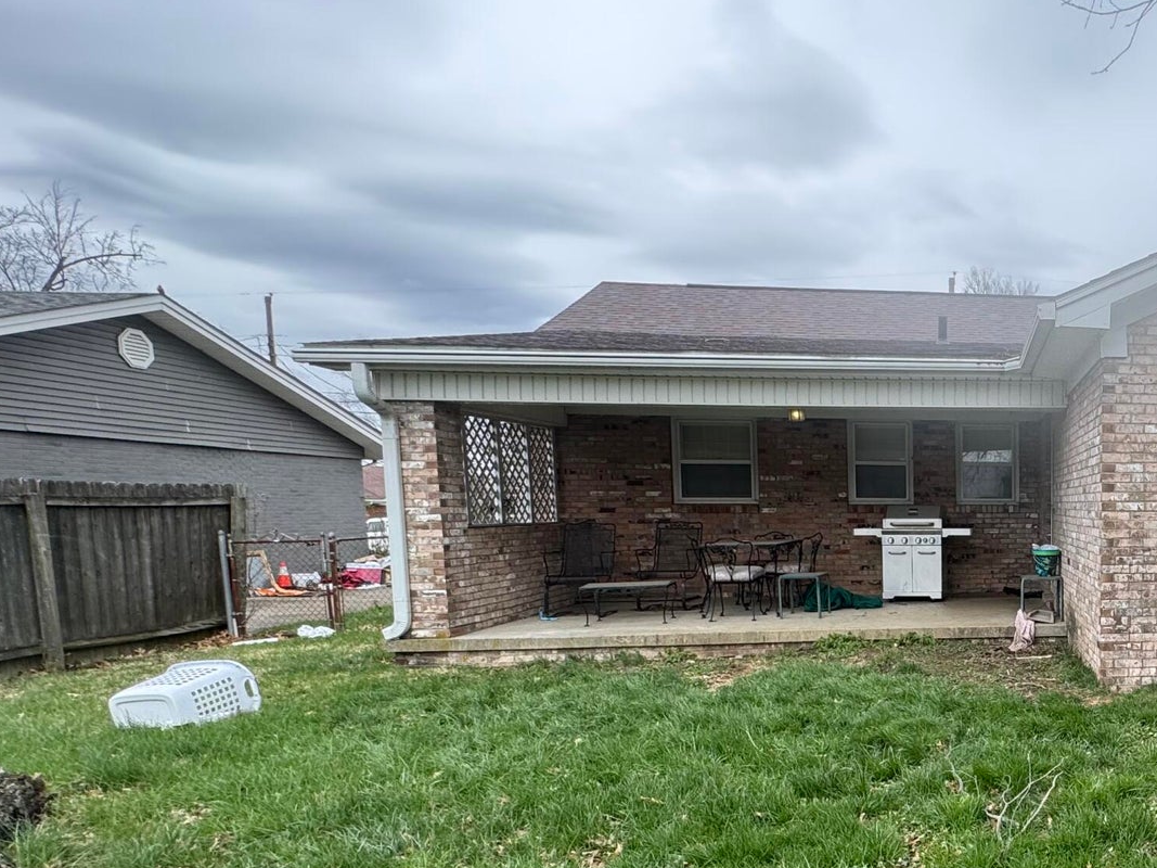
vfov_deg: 48.6
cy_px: 602
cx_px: 1098
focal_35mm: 28
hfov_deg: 53.2
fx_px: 936
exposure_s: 1/565
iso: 50
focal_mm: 2.22
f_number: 2.2
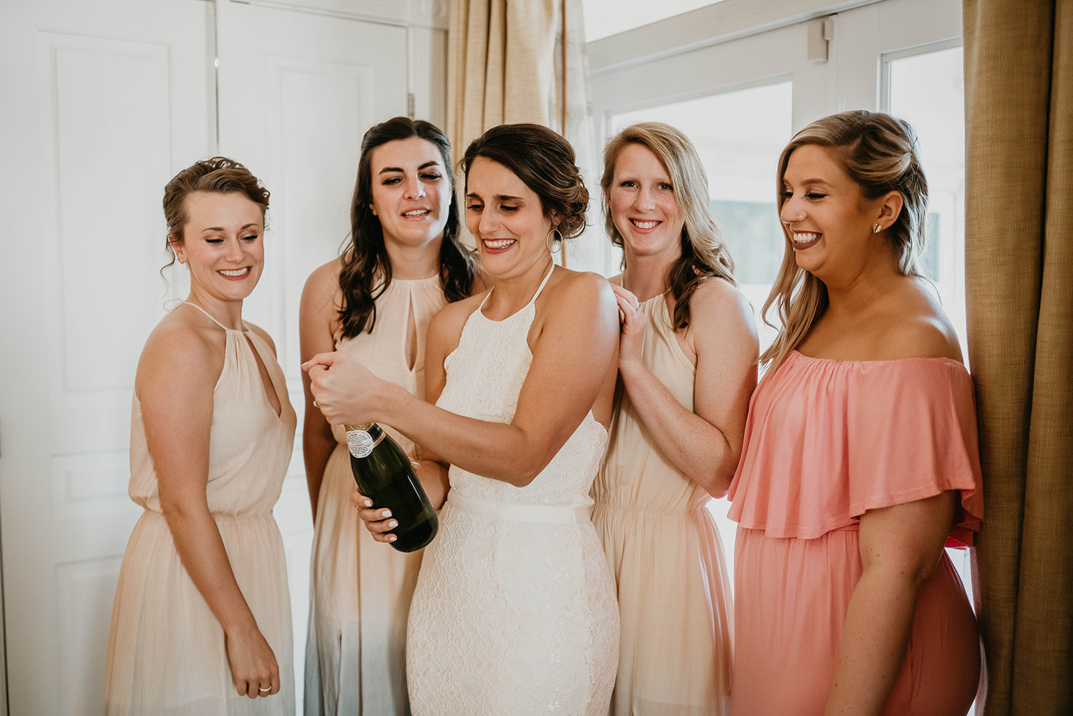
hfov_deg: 54.4
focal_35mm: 35
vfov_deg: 37.9
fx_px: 1043
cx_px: 536
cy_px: 358
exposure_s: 1/320
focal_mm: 35
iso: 1250
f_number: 2
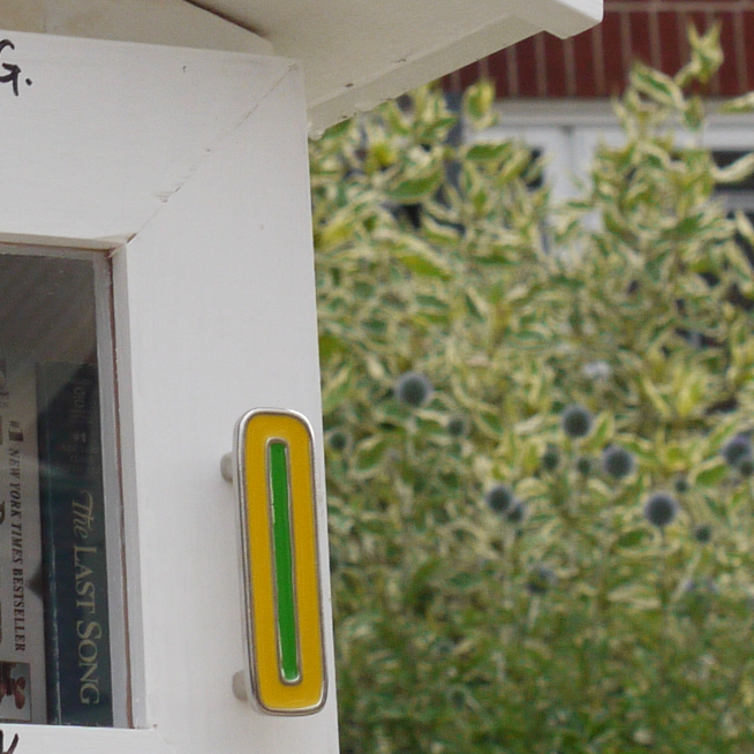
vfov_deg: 8.2
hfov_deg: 8.1
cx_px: -324
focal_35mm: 213
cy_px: 217
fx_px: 5249
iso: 400
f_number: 8
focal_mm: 28
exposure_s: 1/200
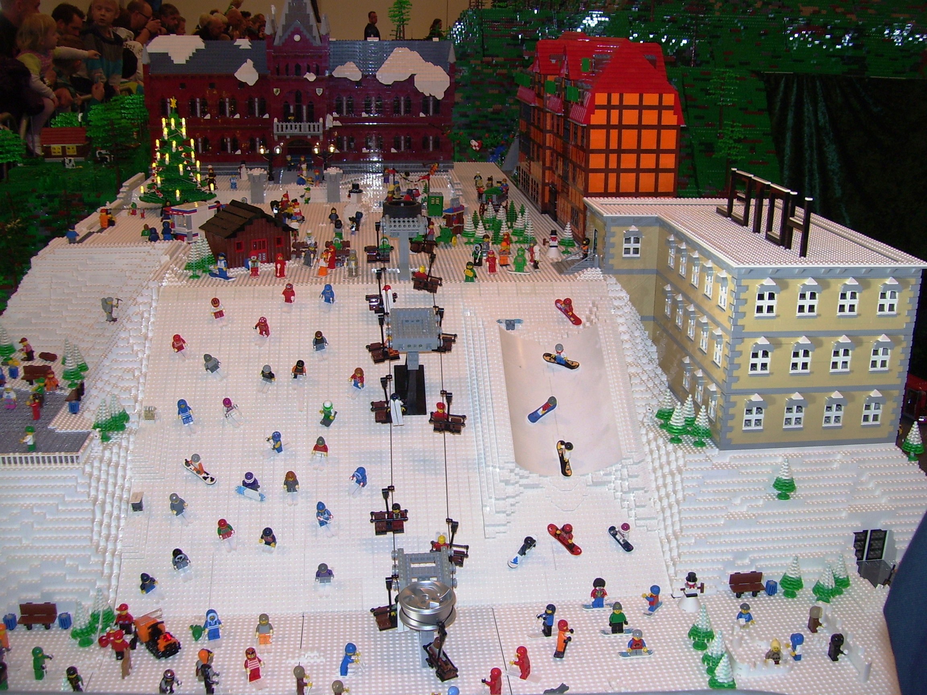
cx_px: 464
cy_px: 348
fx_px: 964
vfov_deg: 39.7
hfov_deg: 51.4
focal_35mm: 36
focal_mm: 6
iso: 80
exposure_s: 1/60
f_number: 2.7
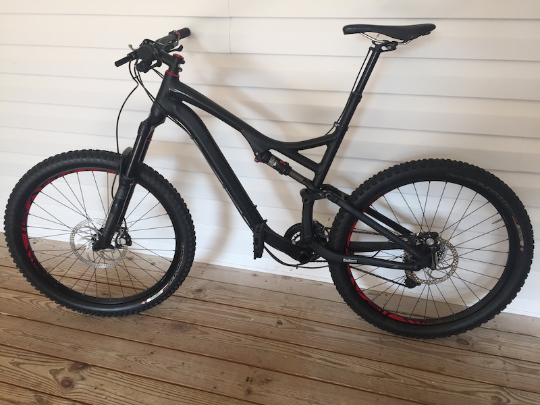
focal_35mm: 29
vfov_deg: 48.2
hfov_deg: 61.7
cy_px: 202
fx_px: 452
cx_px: 270
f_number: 2.2
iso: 40
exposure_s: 1/120
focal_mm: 4.15
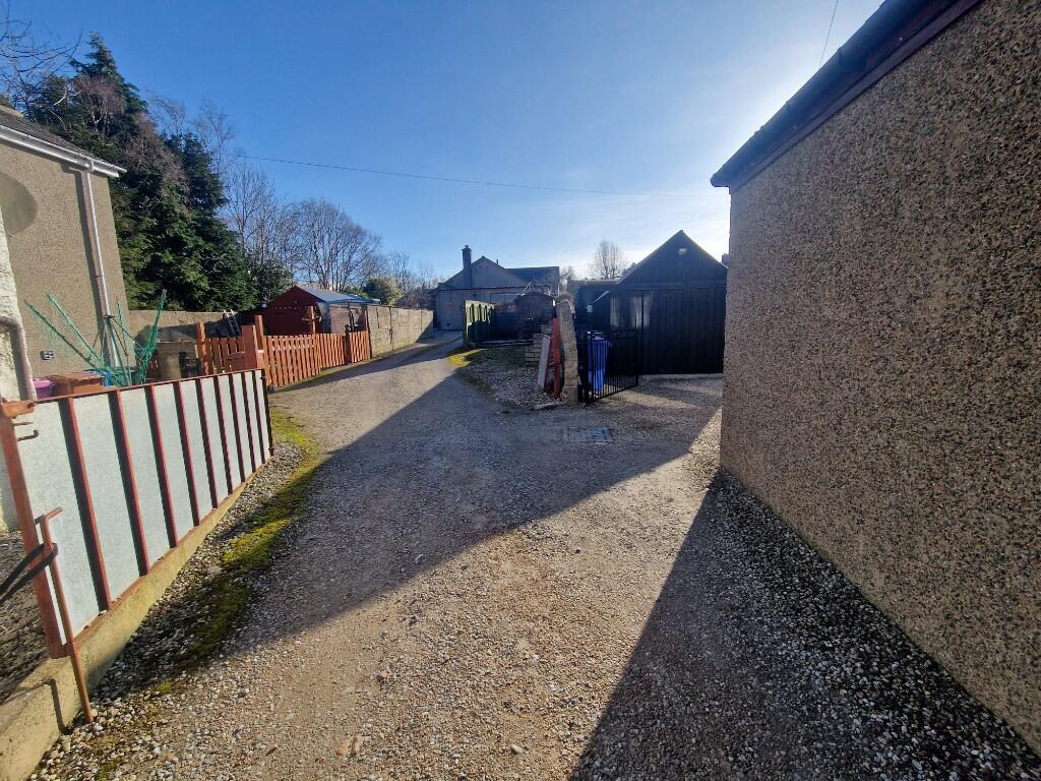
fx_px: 391
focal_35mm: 13
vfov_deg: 89.9
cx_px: 520
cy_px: 390
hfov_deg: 106.2
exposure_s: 1/1788
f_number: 2.2
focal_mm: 2.2
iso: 50
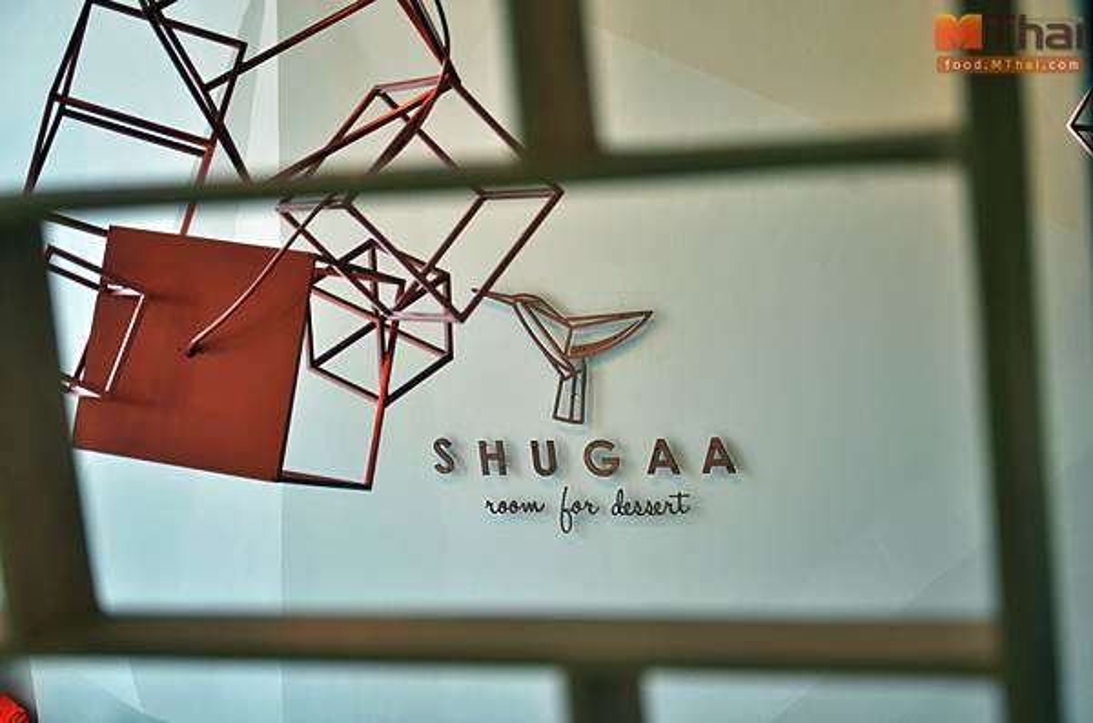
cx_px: 546
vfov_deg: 18.1
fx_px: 2272
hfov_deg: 27.1
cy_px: 362
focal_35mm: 75
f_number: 5
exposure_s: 1/125
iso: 500
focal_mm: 50
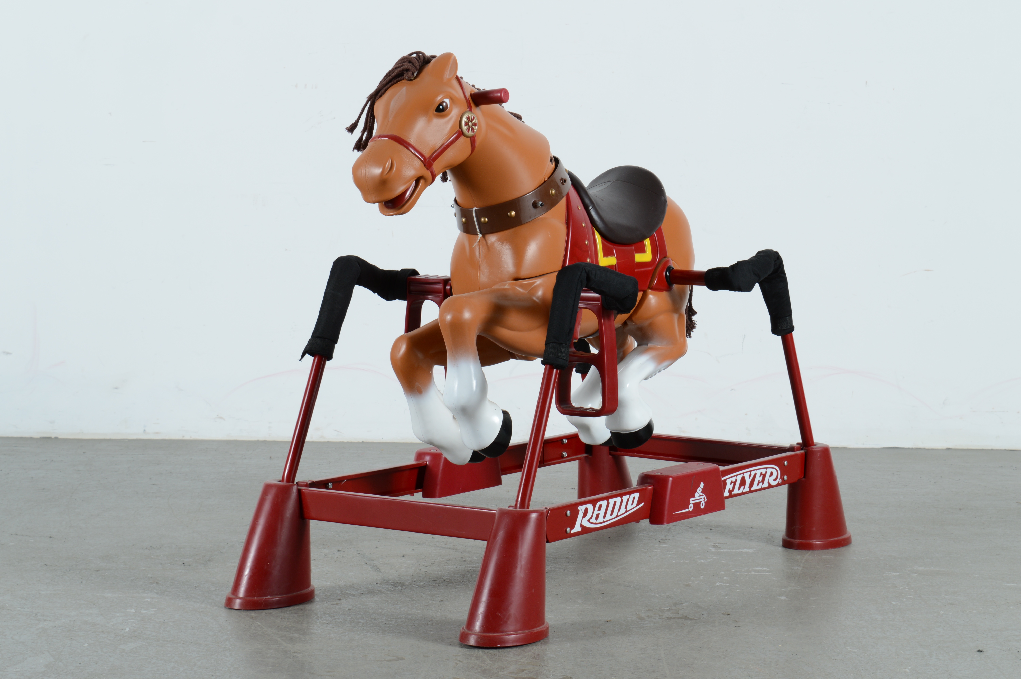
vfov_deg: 18.1
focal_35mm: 75
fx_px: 2125
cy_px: 340
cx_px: 510
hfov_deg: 27.0
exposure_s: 1/125
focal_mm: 50
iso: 100
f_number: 14
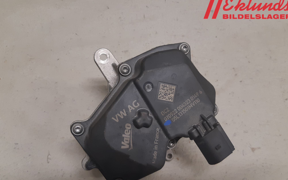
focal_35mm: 28
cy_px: 104
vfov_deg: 44.4
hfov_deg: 66.5
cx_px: 145
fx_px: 220
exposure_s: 1/50
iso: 125
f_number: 1.7
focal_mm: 3.93
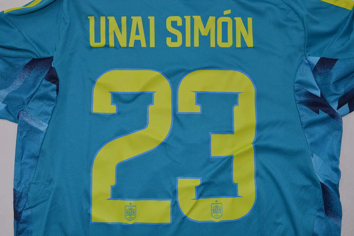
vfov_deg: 35.4
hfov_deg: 51.3
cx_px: 177
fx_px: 368
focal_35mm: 38
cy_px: 118
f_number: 11
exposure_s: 1/200
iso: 400
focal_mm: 25
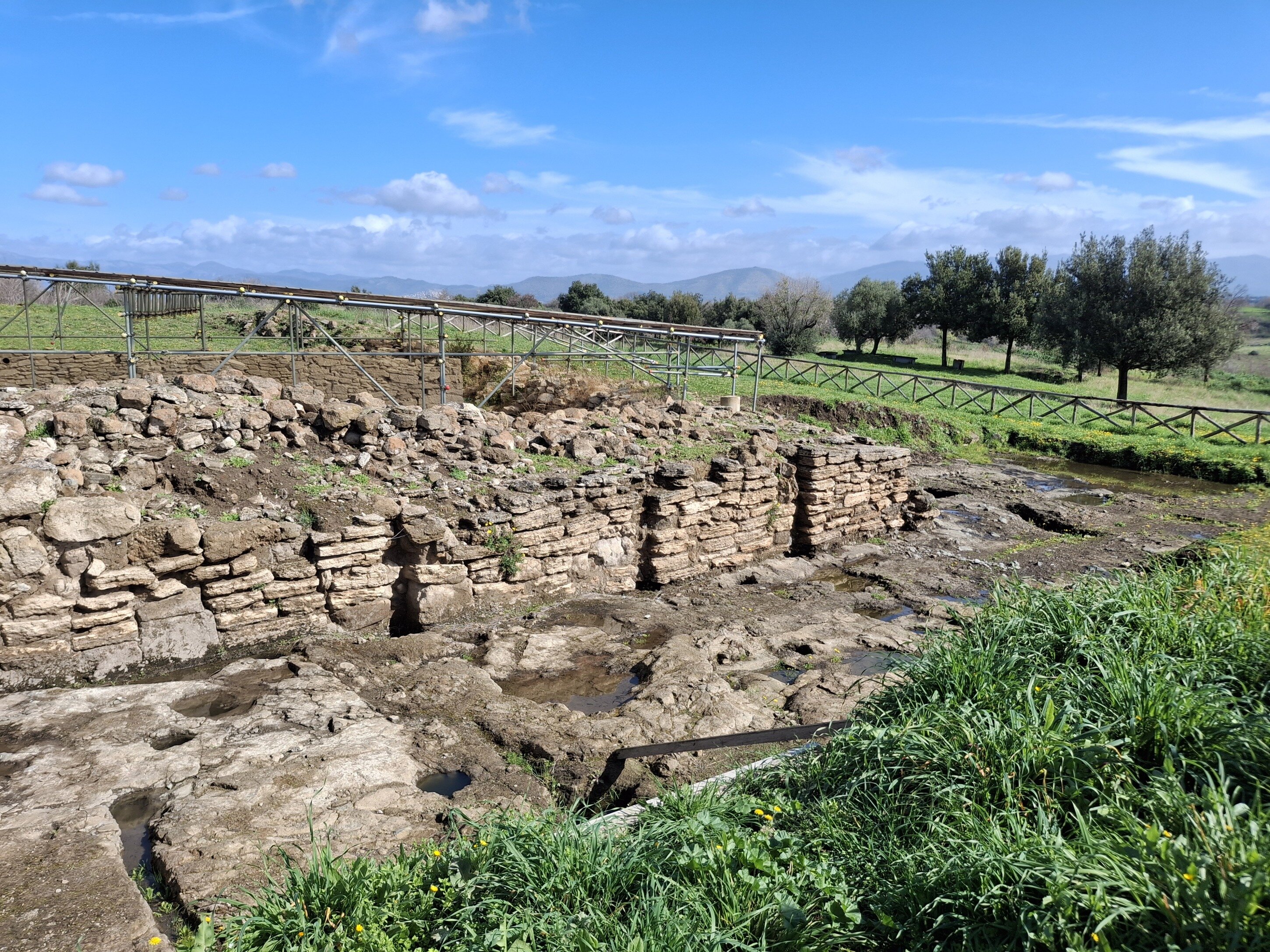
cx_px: 635
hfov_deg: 69.4
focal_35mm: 25
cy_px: 476
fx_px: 917
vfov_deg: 54.9
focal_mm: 4.69
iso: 32
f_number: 1.8
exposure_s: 1/1437
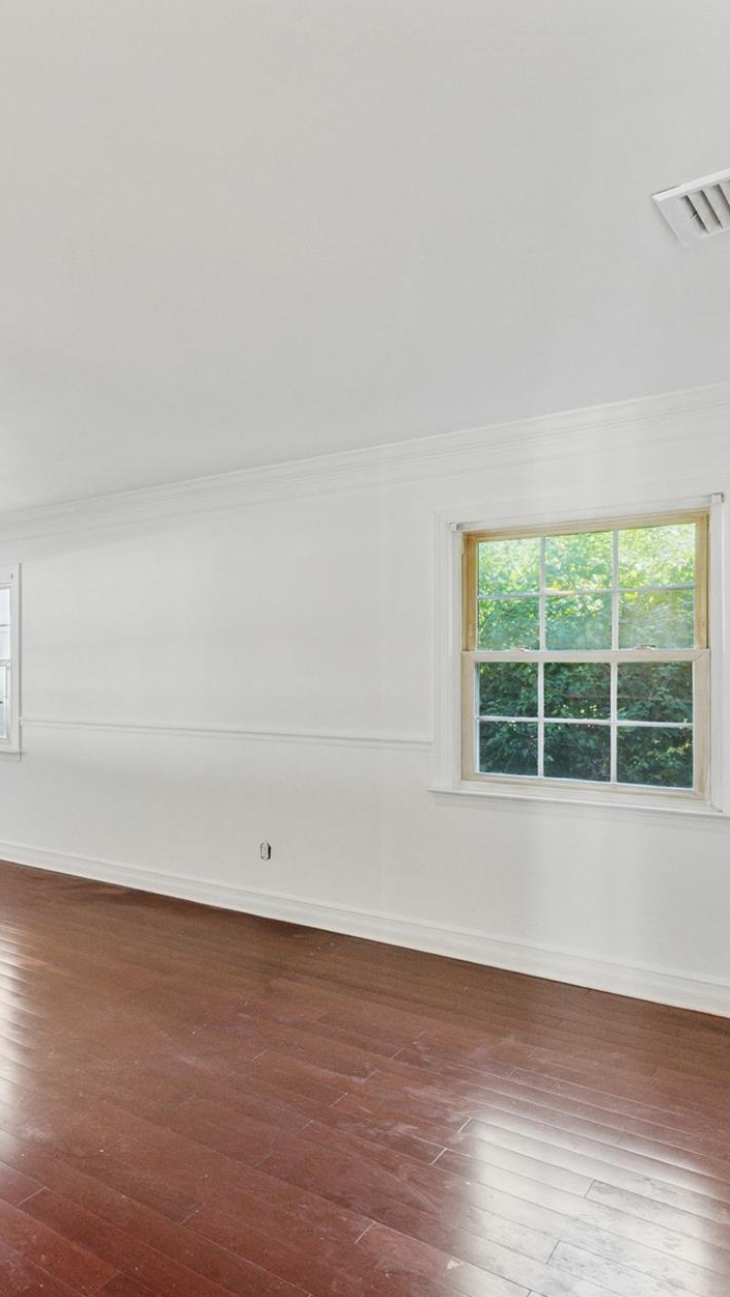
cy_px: 673
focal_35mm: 24
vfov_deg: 76.3
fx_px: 826
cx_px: -128
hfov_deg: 37.3
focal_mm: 14
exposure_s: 1/30
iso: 2000
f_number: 10
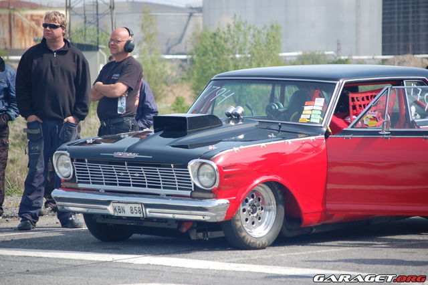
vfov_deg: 7.3
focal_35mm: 188
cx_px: 214
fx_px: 2228
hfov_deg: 11.0
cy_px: 142
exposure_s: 1/500
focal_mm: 125
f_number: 5.6
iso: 200
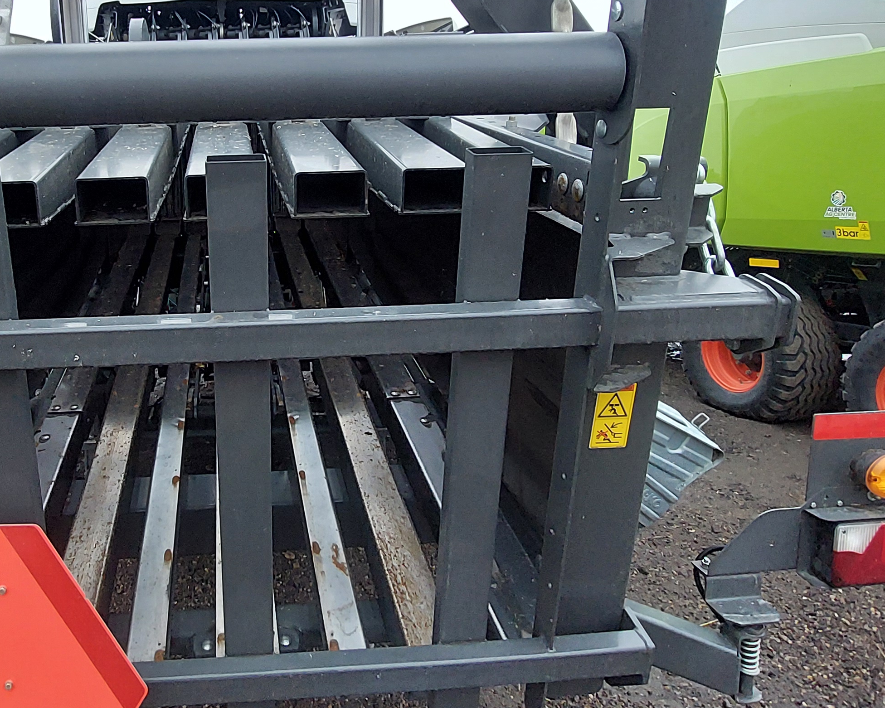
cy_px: 217
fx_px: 681
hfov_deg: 63.3
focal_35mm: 26
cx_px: 256
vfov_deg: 53.5
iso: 80
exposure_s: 1/60
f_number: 2.2
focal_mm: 1.74
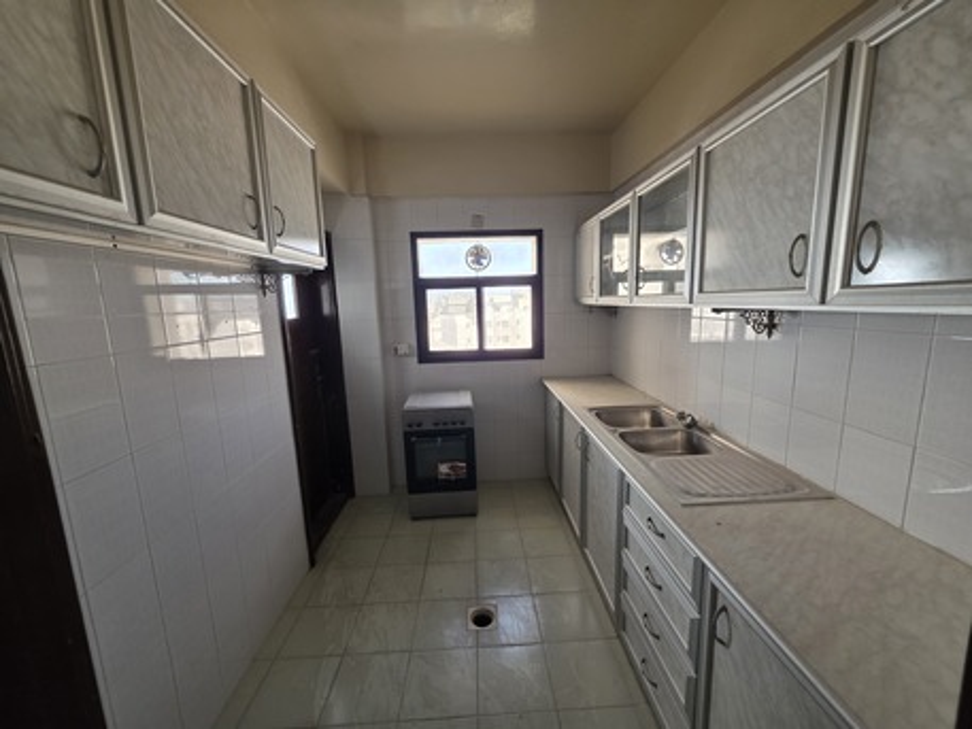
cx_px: 486
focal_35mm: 13
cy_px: 364
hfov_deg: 106.2
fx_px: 365
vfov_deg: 89.9
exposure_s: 1/60
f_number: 1.9
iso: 200
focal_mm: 2.2
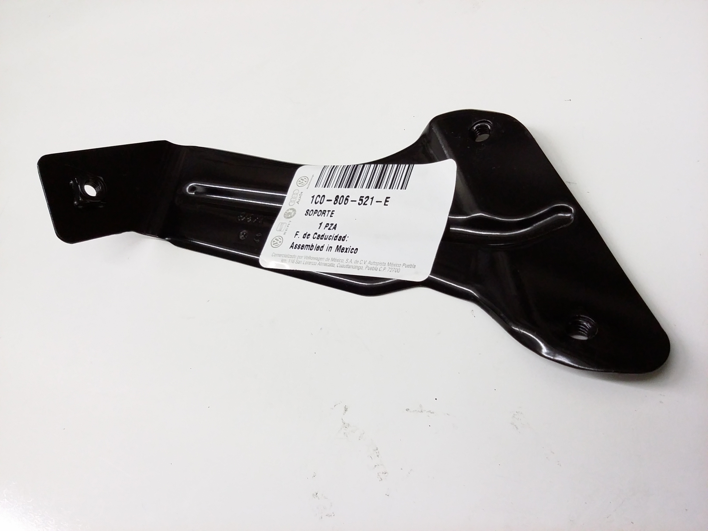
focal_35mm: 32
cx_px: 354
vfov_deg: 44.2
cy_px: 266
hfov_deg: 56.8
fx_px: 654
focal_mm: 3.4
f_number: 2.4
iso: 200
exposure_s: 1/15
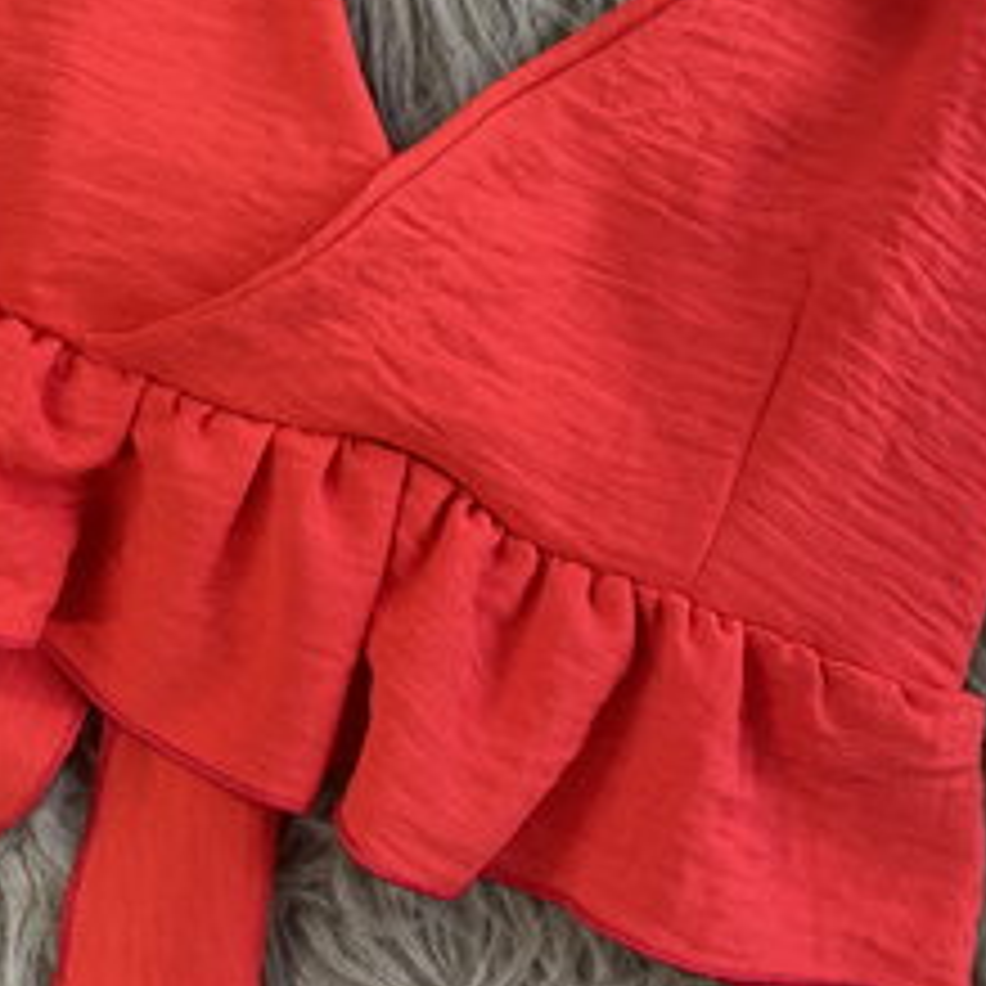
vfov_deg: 29.8
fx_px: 1805
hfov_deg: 30.4
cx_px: 338
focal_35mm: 56
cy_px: 191
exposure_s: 1/50
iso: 160
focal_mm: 4.25
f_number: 1.8
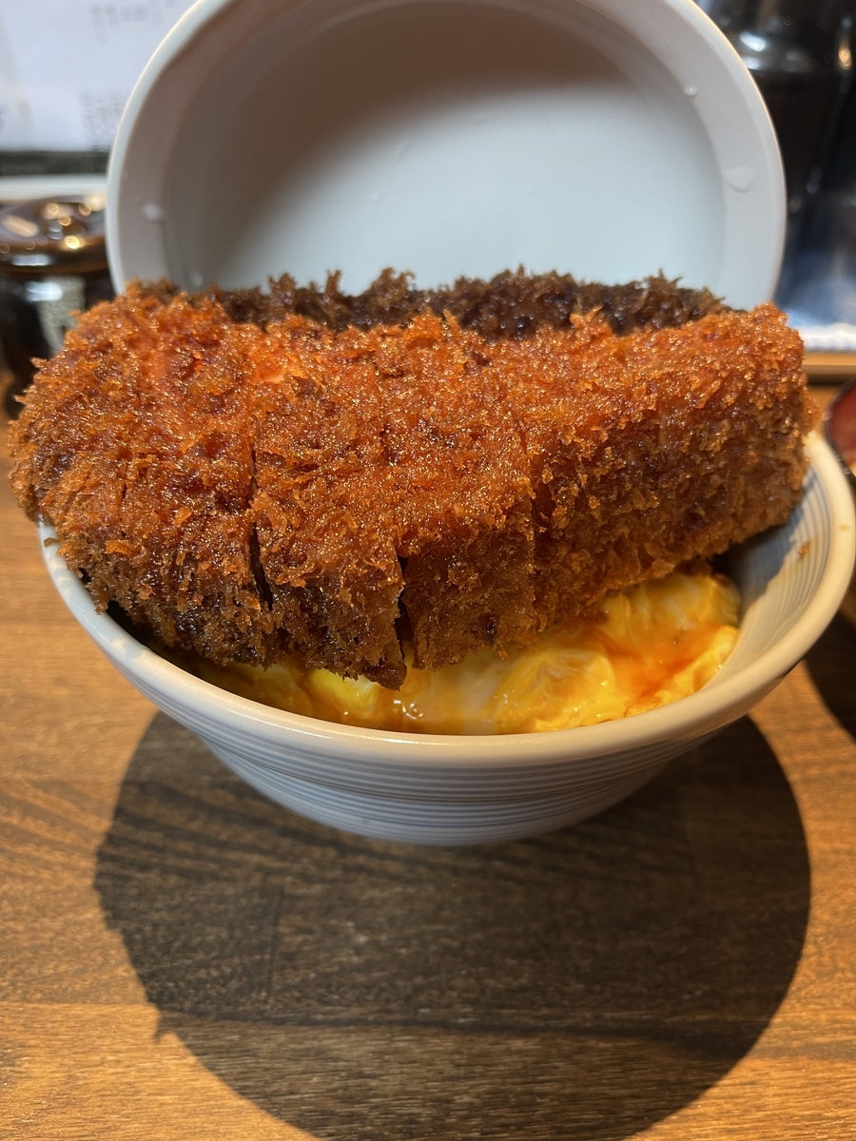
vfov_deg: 69.4
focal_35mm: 25
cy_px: 570
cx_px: 428
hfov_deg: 54.9
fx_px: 824
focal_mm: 5.1
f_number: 1.6
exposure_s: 1/50
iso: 160
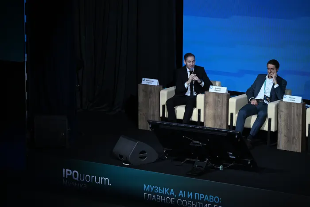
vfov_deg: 9.5
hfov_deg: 14.2
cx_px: 155
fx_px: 1249
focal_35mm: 145
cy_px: 104
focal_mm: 145
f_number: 2.8
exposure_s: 1/125
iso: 500
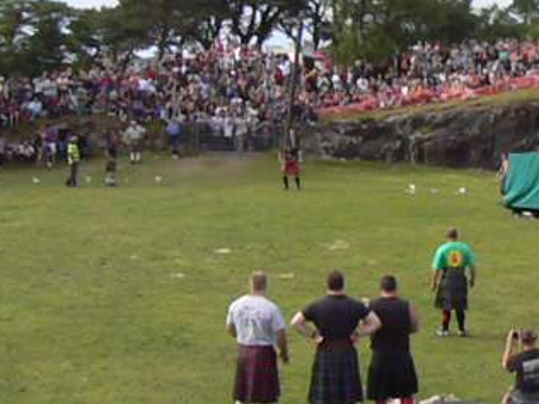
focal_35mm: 73
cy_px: 106
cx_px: 524
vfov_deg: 20.0
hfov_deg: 25.5
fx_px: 1137
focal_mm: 6
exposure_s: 1/800
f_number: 8
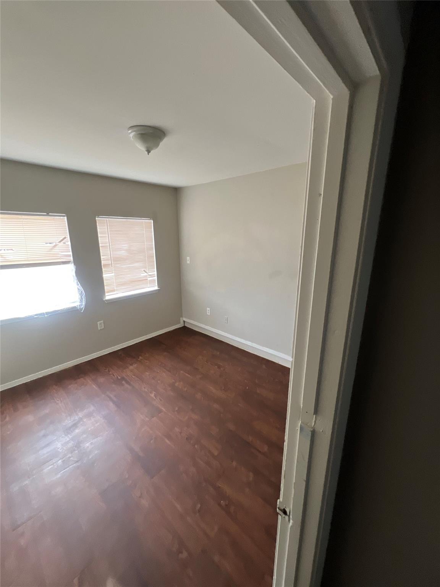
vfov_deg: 106.2
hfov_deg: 89.9
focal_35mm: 13
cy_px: 294
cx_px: 220
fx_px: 220
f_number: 1.8
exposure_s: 1/99
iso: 250
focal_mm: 1.57
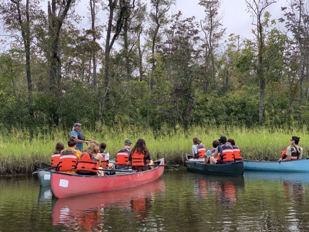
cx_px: 154
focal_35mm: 52
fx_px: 464
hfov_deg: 36.8
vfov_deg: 28.0
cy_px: 116
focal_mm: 6
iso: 16
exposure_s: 1/600
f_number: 2.4
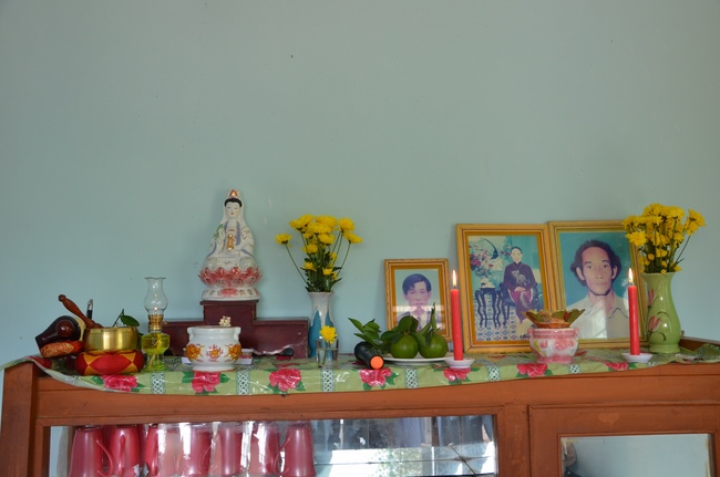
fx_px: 719
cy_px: 238
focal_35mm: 36
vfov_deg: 36.7
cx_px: 360
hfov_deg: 53.2
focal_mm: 24
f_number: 5.6
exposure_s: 1/125
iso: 1000
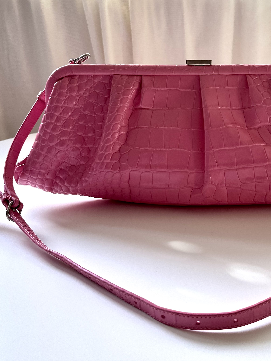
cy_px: 123
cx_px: 191
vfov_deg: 50.5
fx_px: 376
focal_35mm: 36
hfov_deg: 39.0
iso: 64
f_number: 1.78
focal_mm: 6.86
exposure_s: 1/179
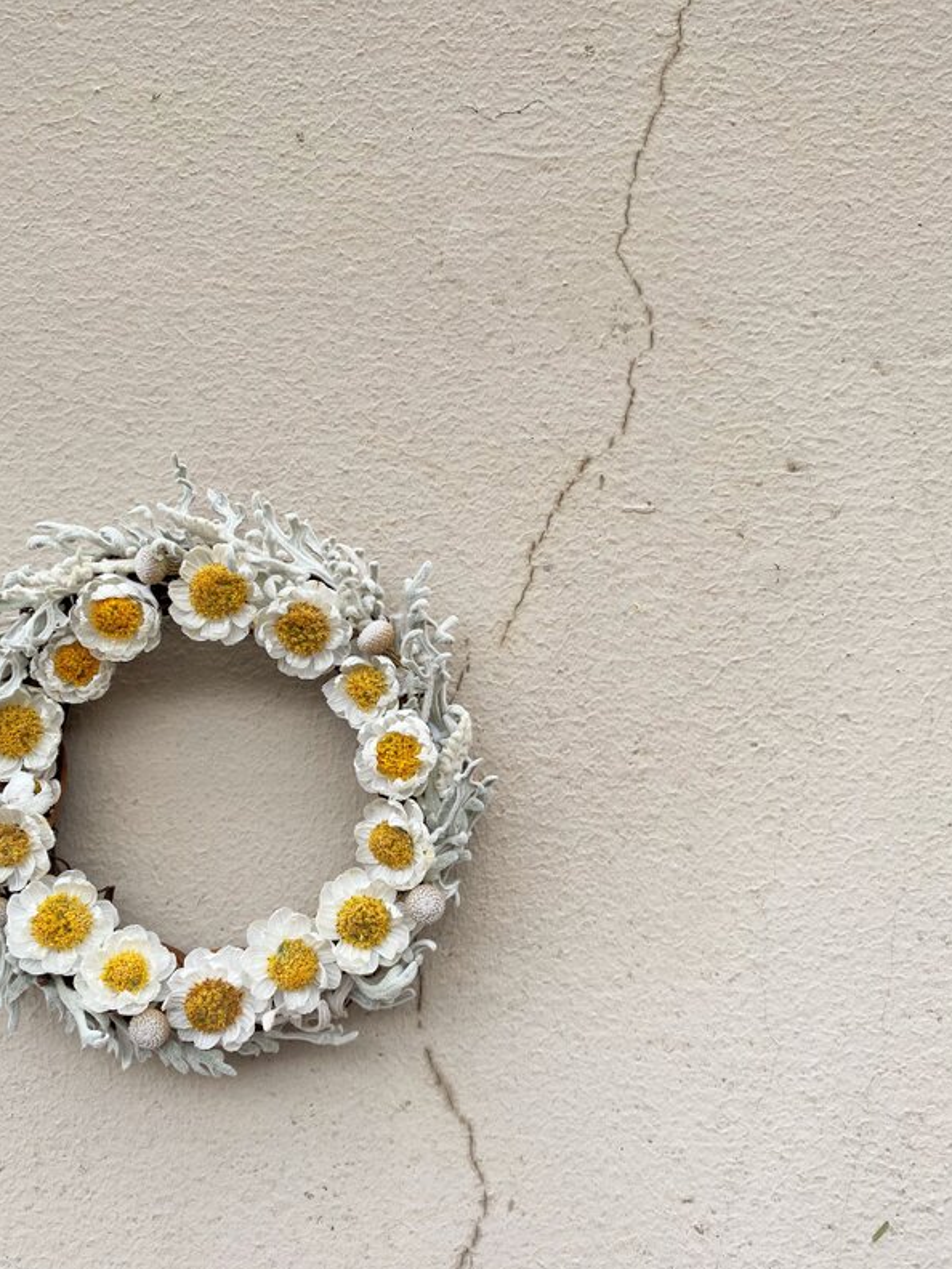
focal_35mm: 28
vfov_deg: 63.4
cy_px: 682
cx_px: 484
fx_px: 1027
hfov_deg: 49.7
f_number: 1.8
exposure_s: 1/122
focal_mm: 4.25
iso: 50
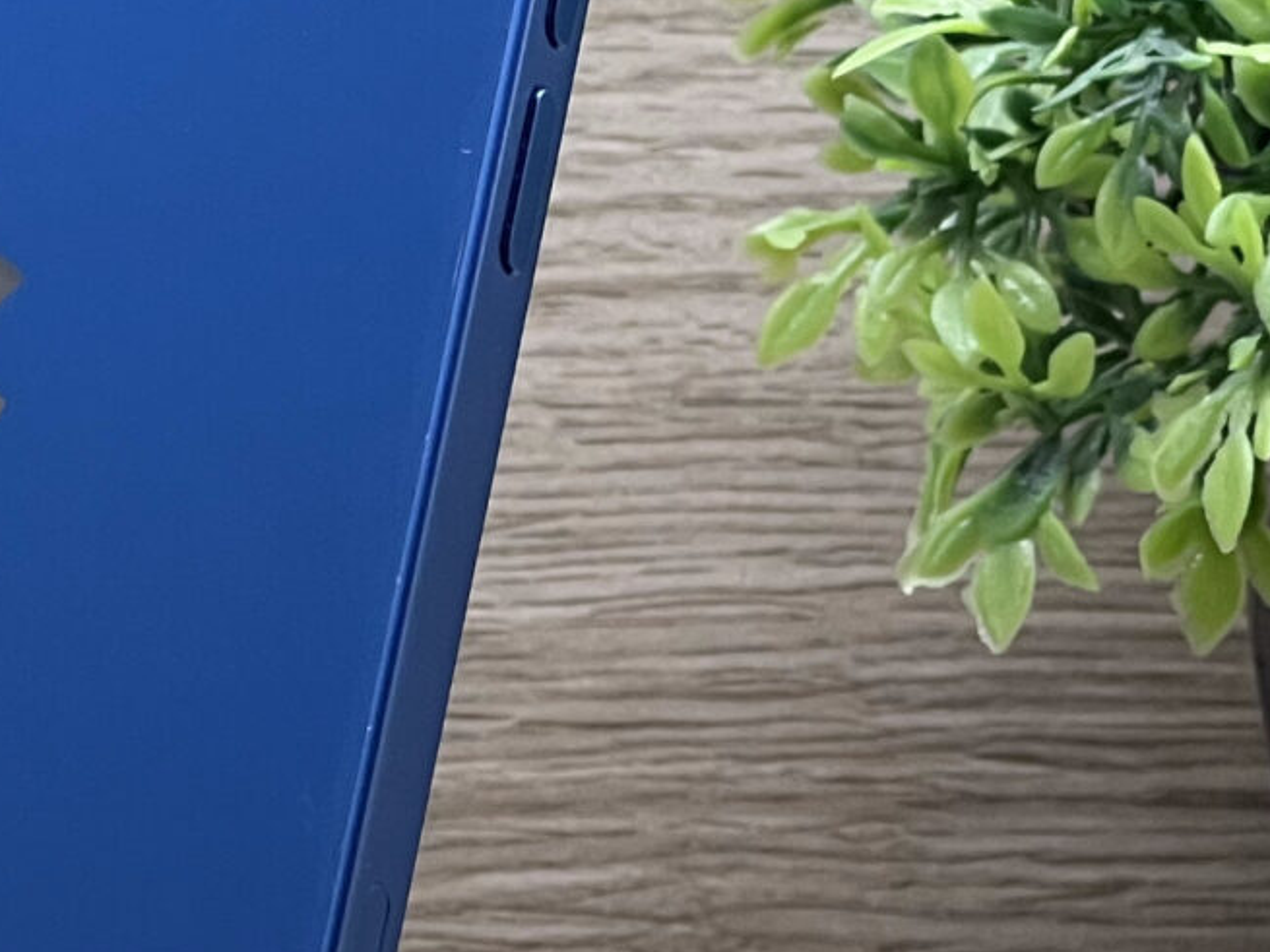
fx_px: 11041
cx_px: 48
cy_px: 479
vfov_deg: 4.9
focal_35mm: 301
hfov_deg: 6.6
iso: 100
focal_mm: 9
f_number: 2.8
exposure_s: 1/100
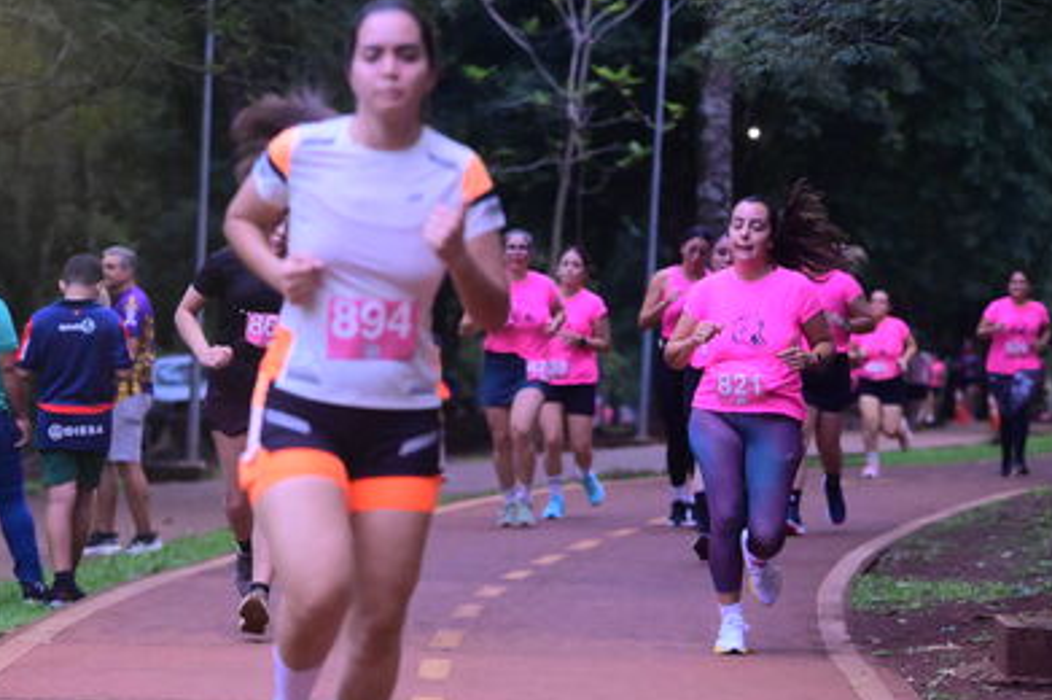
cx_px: 323
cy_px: 472
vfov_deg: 6.0
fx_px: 6715
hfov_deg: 8.9
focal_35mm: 230
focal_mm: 150
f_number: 5
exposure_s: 1/250
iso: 8000
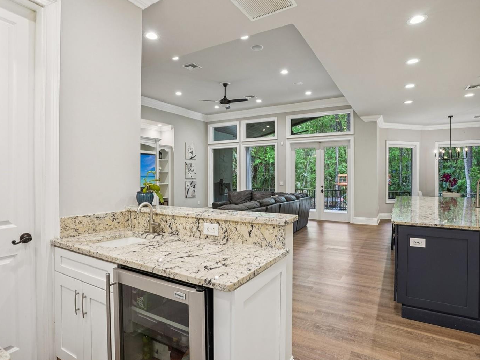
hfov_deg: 84.7
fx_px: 263
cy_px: 177
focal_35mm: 19
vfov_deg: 68.7
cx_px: 236
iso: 400
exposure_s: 1/10
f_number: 10
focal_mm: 17
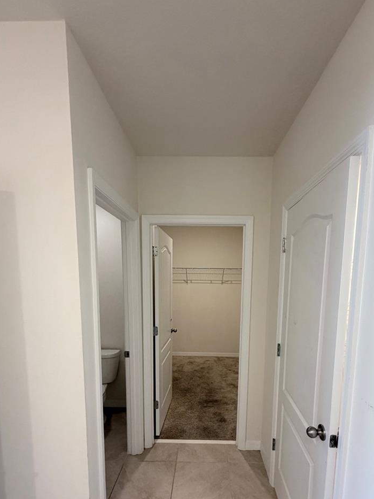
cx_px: 200
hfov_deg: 71.5
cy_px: 311
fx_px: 259
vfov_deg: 86.1
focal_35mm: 18
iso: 320
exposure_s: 1/120
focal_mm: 2.22
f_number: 2.2
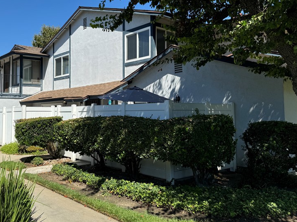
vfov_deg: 41.7
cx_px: 97
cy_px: 95
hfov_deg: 52.8
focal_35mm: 34
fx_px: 292
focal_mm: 6.76
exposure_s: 1/4608
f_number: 1.78
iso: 80
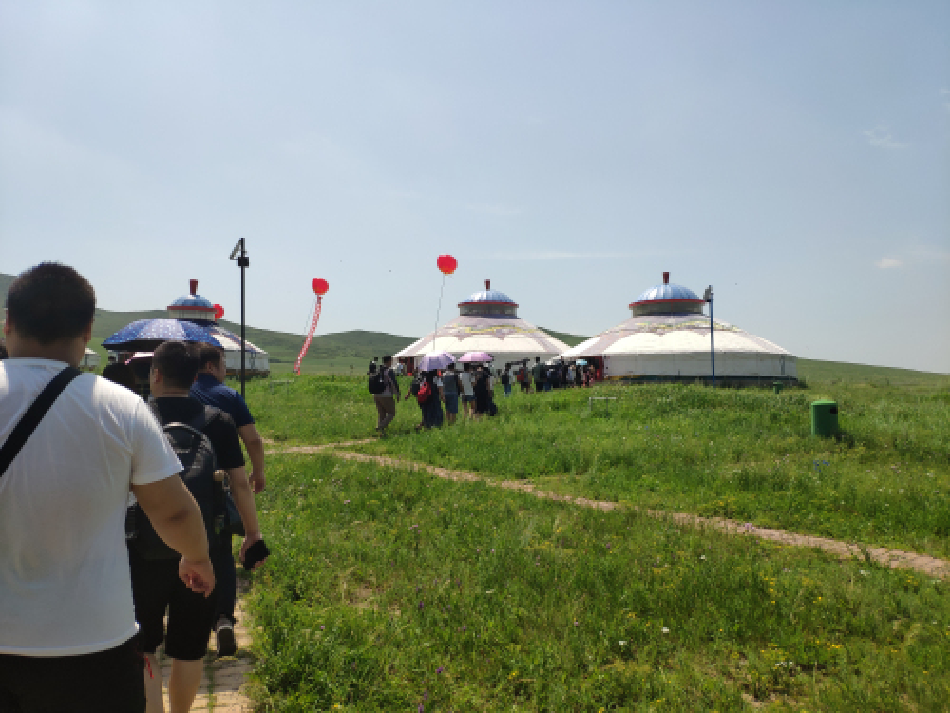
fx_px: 576
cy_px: 356
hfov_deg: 79.0
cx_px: 475
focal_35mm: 21
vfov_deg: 63.4
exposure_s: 1/2873
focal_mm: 4.22
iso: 100
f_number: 1.8
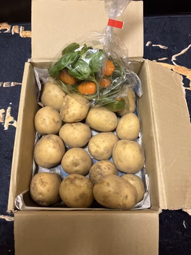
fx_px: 206
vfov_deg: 63.4
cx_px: 96
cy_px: 128
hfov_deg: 49.7
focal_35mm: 28
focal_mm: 3.99
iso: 320
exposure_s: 1/33
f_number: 1.8
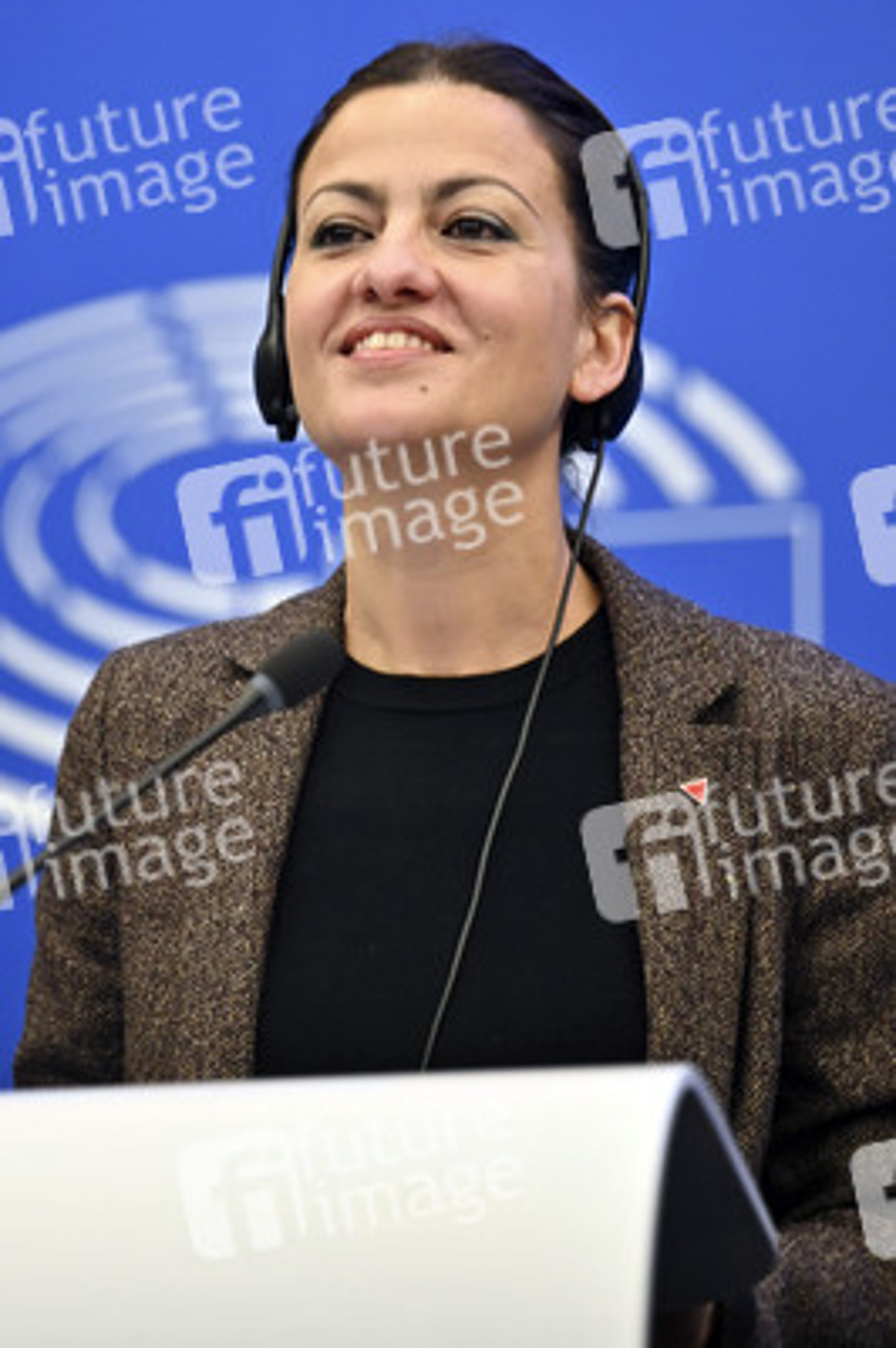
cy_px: 674
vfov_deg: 11.8
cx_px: 448
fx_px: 6544
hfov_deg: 7.8
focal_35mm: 175
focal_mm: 175
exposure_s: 1/160
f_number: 2.8
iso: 640
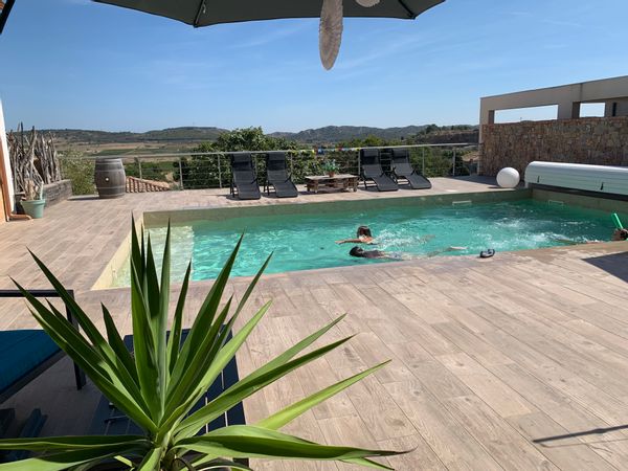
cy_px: 236
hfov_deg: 67.3
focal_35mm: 26
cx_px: 314
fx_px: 472
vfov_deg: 53.1
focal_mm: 4.25
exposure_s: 1/3401
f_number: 1.8
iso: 25
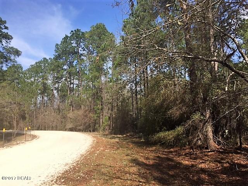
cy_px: 93
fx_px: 208
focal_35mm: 29
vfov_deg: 48.2
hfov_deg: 61.7
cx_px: 124
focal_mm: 4.15
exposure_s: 1/1799
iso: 32
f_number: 2.2
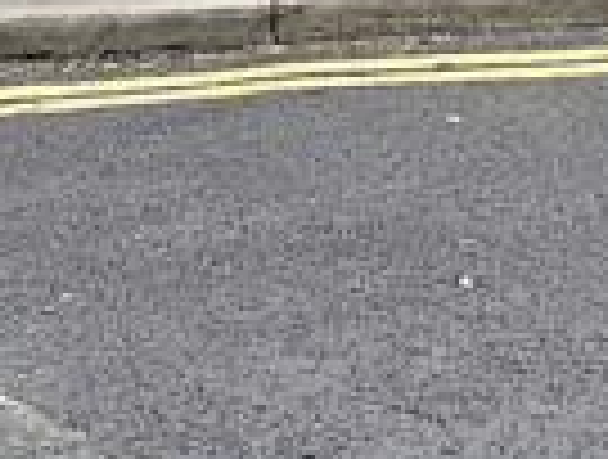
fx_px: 3064
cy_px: -922
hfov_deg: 11.3
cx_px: 531
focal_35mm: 174
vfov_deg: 7.5
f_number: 1.7
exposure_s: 1/323
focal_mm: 6.3
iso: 10
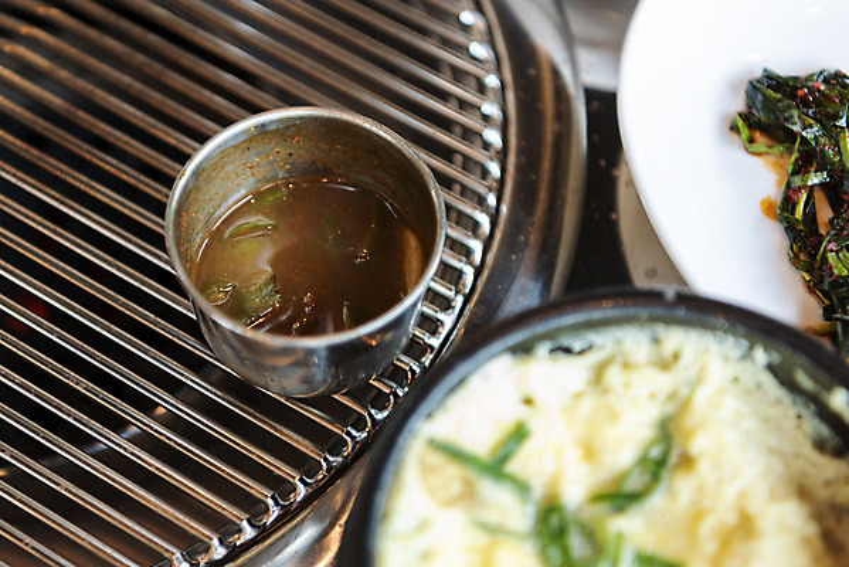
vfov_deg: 19.5
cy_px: 284
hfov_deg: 28.8
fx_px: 1652
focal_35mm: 70
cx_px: 424
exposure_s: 1/125
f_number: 2.8
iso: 640
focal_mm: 70
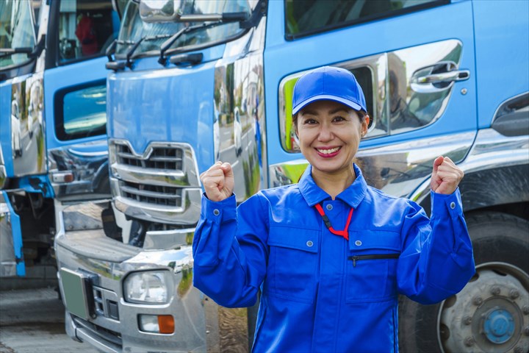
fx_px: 1822
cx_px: 264
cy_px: 176
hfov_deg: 16.5
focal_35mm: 124
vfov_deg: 11.1
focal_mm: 45.23
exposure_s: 1/200
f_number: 4.5
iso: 125
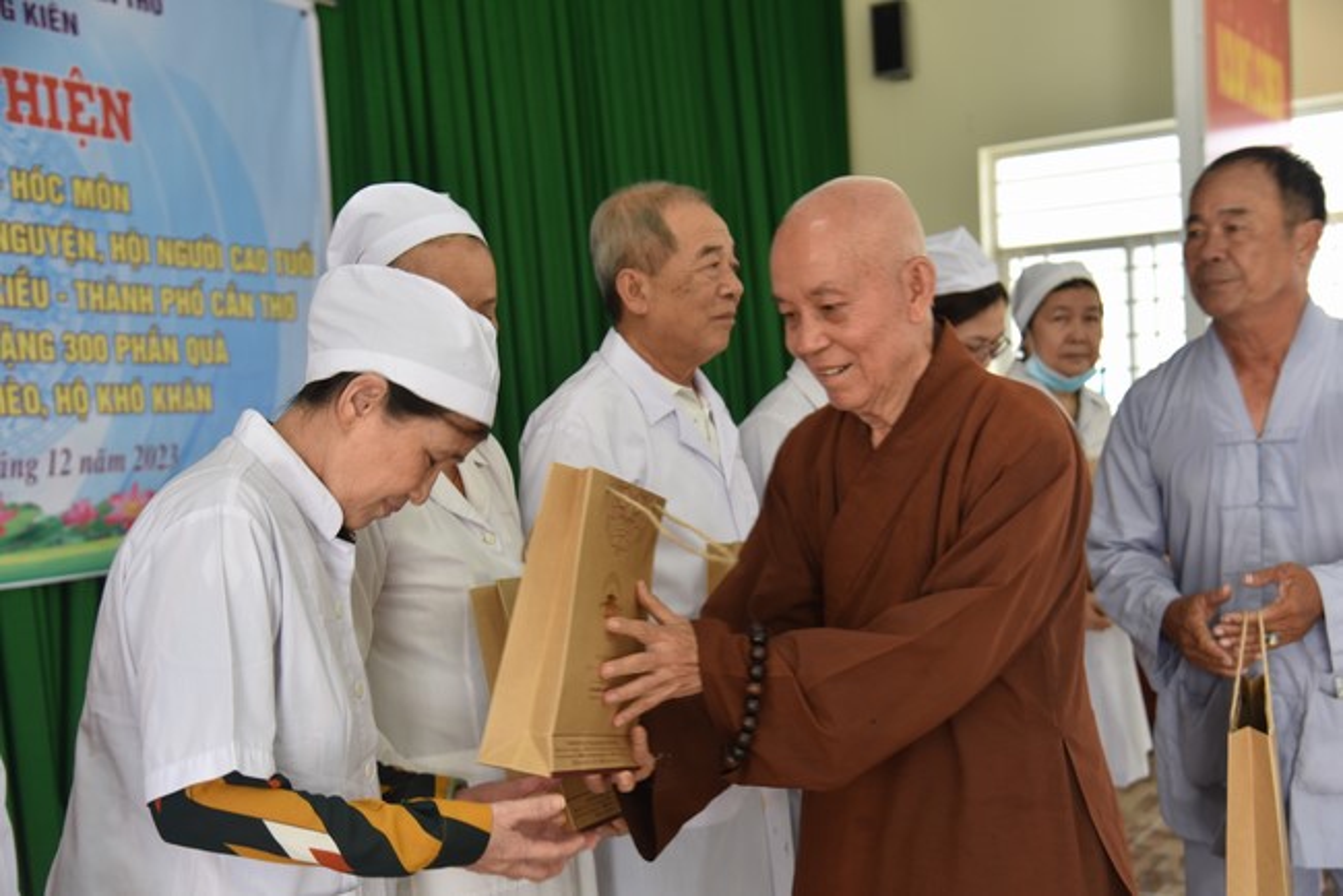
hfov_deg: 41.1
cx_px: 672
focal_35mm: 48
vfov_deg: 28.1
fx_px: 1791
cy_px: 448
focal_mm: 48
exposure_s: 1/60
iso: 400
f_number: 4
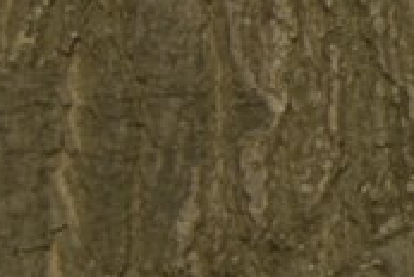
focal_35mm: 270
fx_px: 3110
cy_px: 50
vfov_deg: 5.1
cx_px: 1364
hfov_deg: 6.7
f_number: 8
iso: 125
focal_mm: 26
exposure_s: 1/320
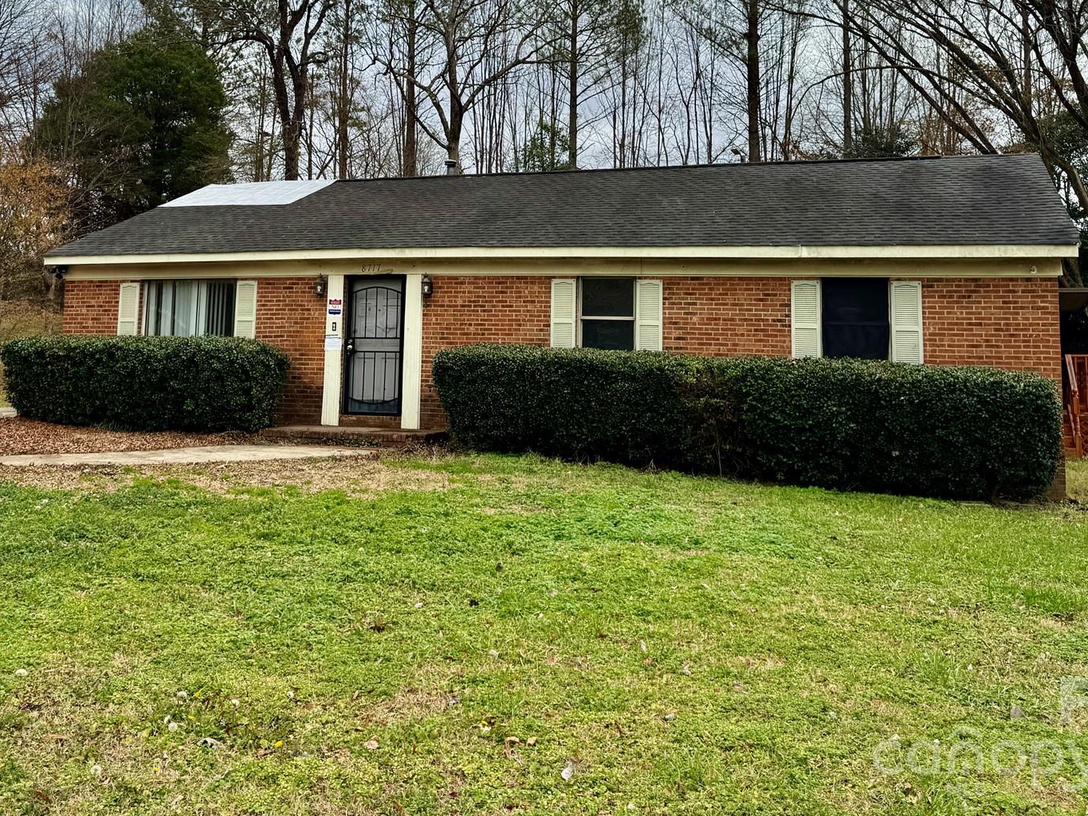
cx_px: 507
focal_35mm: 36
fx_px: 1132
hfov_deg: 51.3
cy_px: 215
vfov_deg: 38.7
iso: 80
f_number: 1.78
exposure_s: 1/2252
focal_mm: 6.76
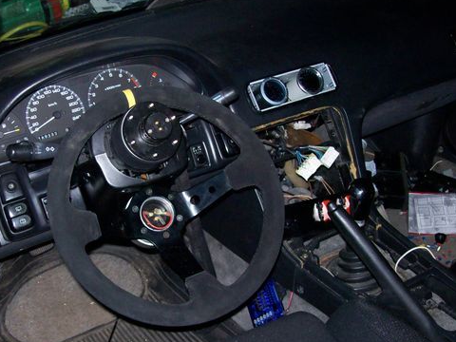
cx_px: 164
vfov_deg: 30.1
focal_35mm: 48
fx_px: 632
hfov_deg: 39.3
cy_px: 215
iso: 200
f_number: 2.7
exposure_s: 1/64
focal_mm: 6
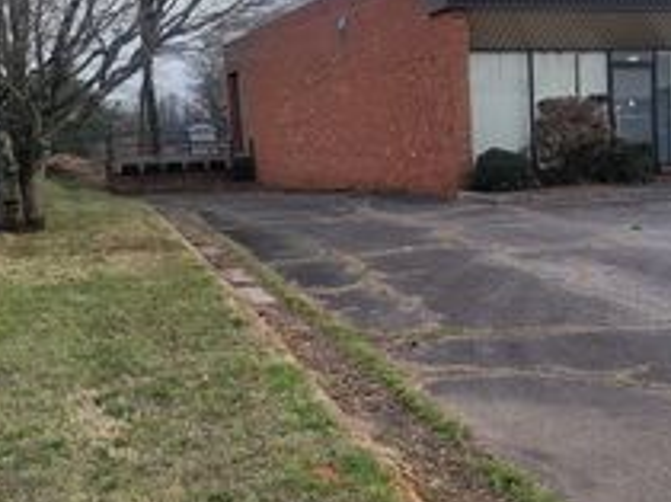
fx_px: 1200
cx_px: 623
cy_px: 219
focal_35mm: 62
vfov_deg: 23.6
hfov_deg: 29.7
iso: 40
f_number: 1.8
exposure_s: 1/319
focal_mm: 5.4
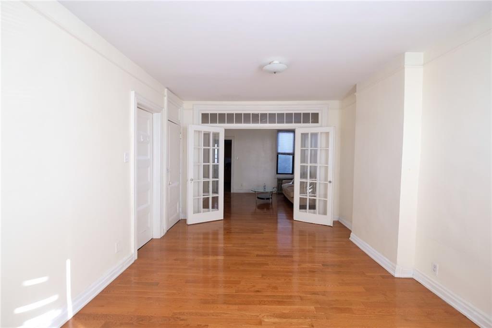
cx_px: 246
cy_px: 164
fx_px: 205
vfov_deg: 77.3
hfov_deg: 100.4
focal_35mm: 15
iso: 200
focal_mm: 10
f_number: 5
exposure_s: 1/15
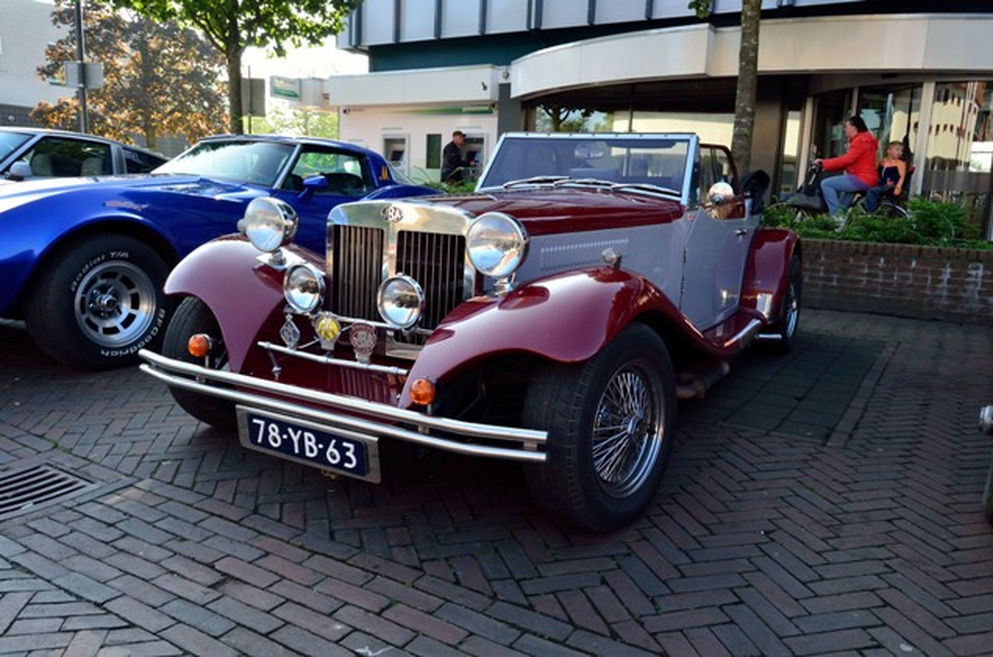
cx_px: 496
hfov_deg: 67.5
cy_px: 328
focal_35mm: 27
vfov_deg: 47.7
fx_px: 743
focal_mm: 18
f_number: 9
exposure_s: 1/320
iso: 640
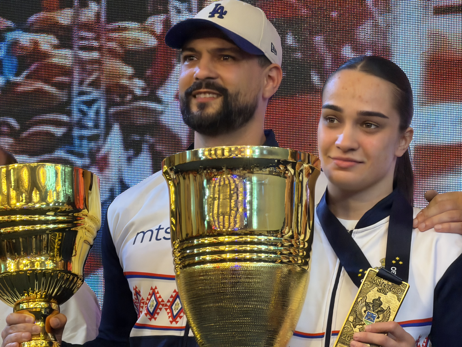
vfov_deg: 7.4
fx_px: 2669
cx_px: 231
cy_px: 174
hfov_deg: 9.9
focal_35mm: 200
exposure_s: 1/50
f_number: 2.8
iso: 250
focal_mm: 16.89
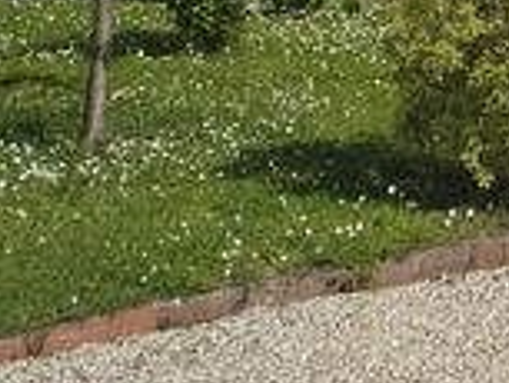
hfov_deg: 16.0
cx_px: 941
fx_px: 1501
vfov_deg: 13.4
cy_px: -250
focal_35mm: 102
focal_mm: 3.82
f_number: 2.2
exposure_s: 1/1876
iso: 100
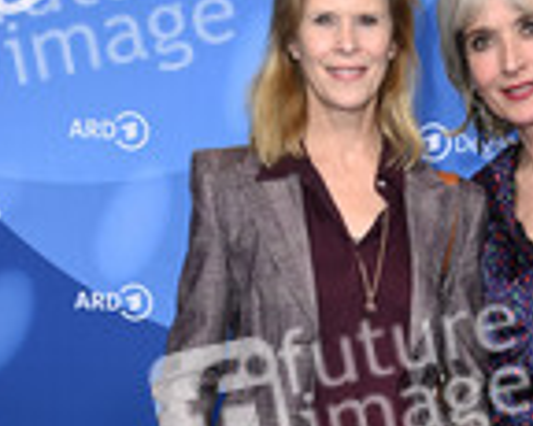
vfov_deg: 11.9
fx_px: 1971
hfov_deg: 15.3
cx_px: 448
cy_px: 578
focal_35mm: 125
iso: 1000
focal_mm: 48
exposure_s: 1/250
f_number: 5.6
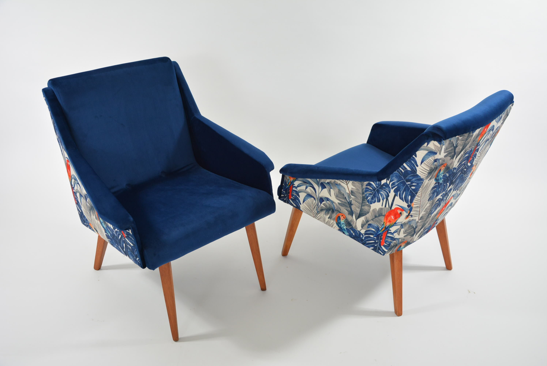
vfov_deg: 35.6
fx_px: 570
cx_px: 274
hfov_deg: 51.2
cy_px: 183
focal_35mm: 38
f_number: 5.6
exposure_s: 1/60
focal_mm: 25
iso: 560
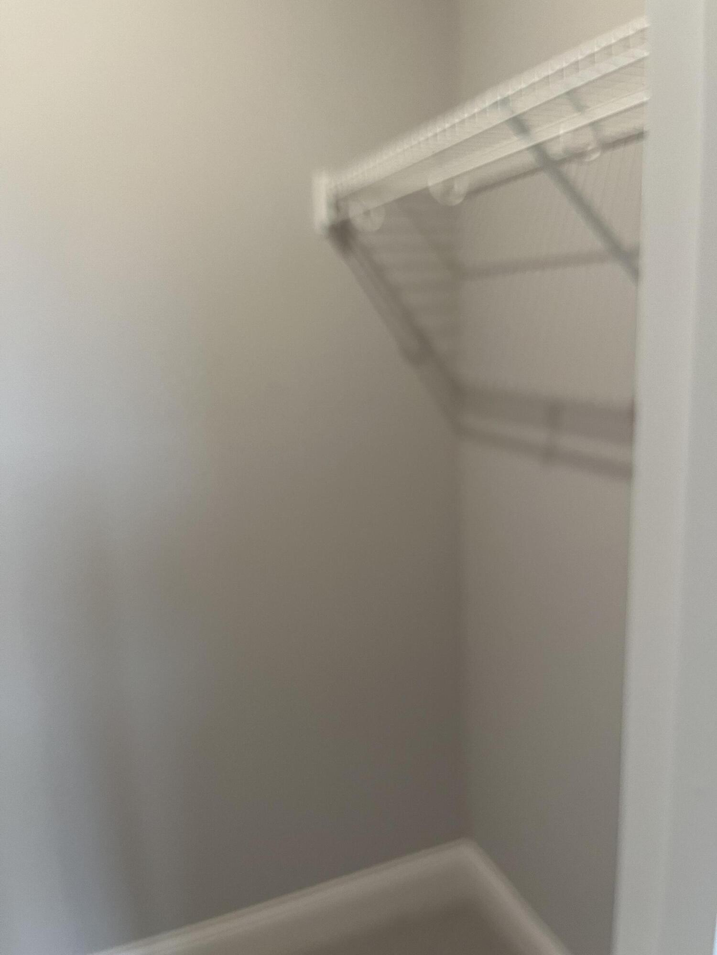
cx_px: 358
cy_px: 478
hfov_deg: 53.1
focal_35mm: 26
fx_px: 718
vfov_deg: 67.3
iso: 100
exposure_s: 1/60
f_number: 1.6
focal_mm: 5.1
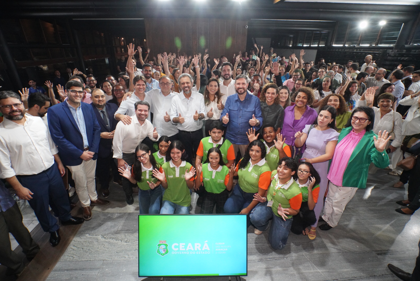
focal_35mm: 16
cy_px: 140
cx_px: 210
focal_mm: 16
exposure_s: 1/160
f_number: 7.1
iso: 8000
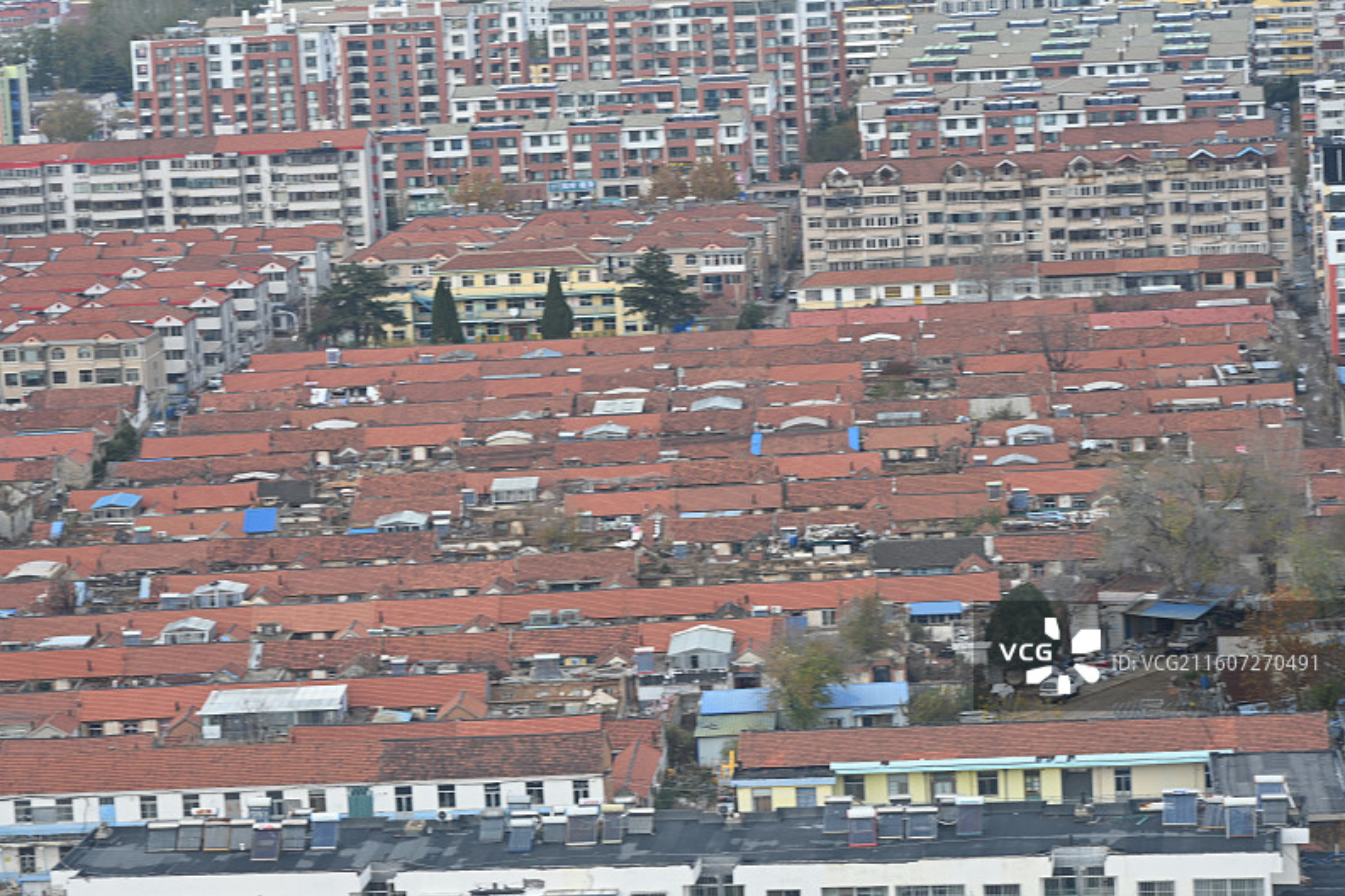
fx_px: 4145
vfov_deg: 12.3
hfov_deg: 18.4
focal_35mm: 111
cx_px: 673
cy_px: 445
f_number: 8
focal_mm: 110
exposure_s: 1/100
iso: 80
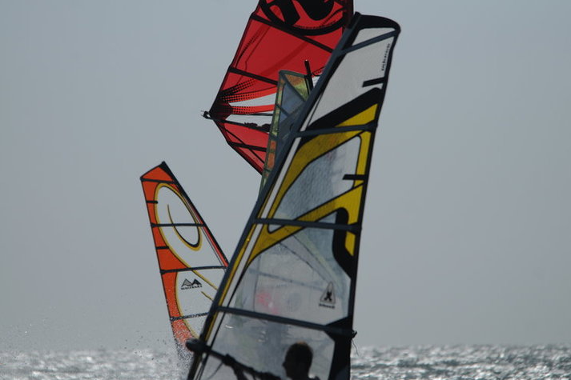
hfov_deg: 4.4
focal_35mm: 469
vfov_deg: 2.9
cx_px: 288
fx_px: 7437
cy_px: 190
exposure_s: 1/8000
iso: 200
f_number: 5.3
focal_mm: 310
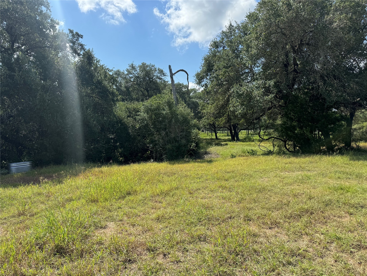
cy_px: 138
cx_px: 184
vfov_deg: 56.8
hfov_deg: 71.6
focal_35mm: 24
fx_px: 254
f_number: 1.78
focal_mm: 6.76
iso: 80
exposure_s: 1/3096
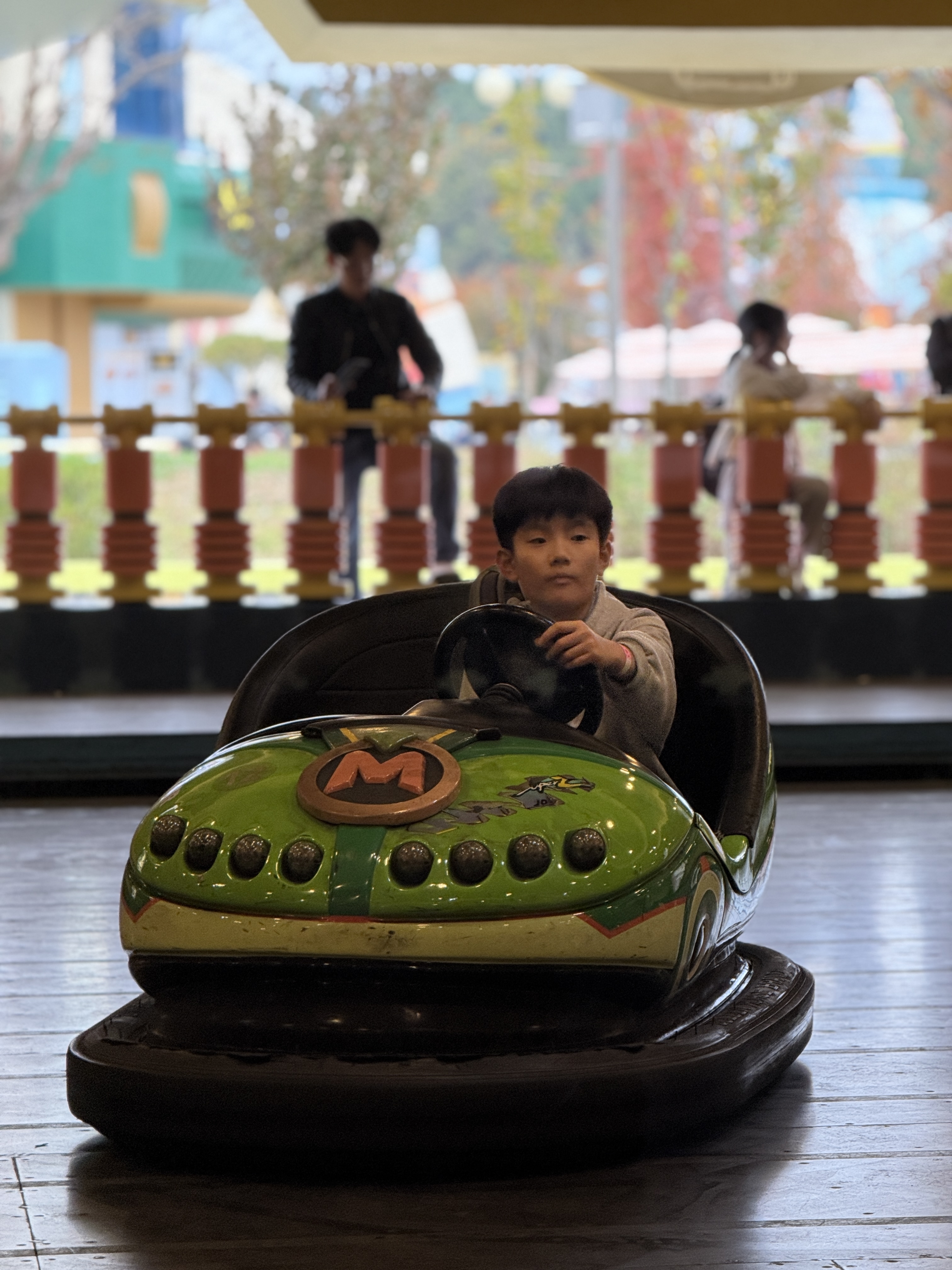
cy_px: 635
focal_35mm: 120
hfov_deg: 12.3
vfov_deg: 16.4
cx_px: 476
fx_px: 4400
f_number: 2.8
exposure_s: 1/120
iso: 125
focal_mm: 15.66
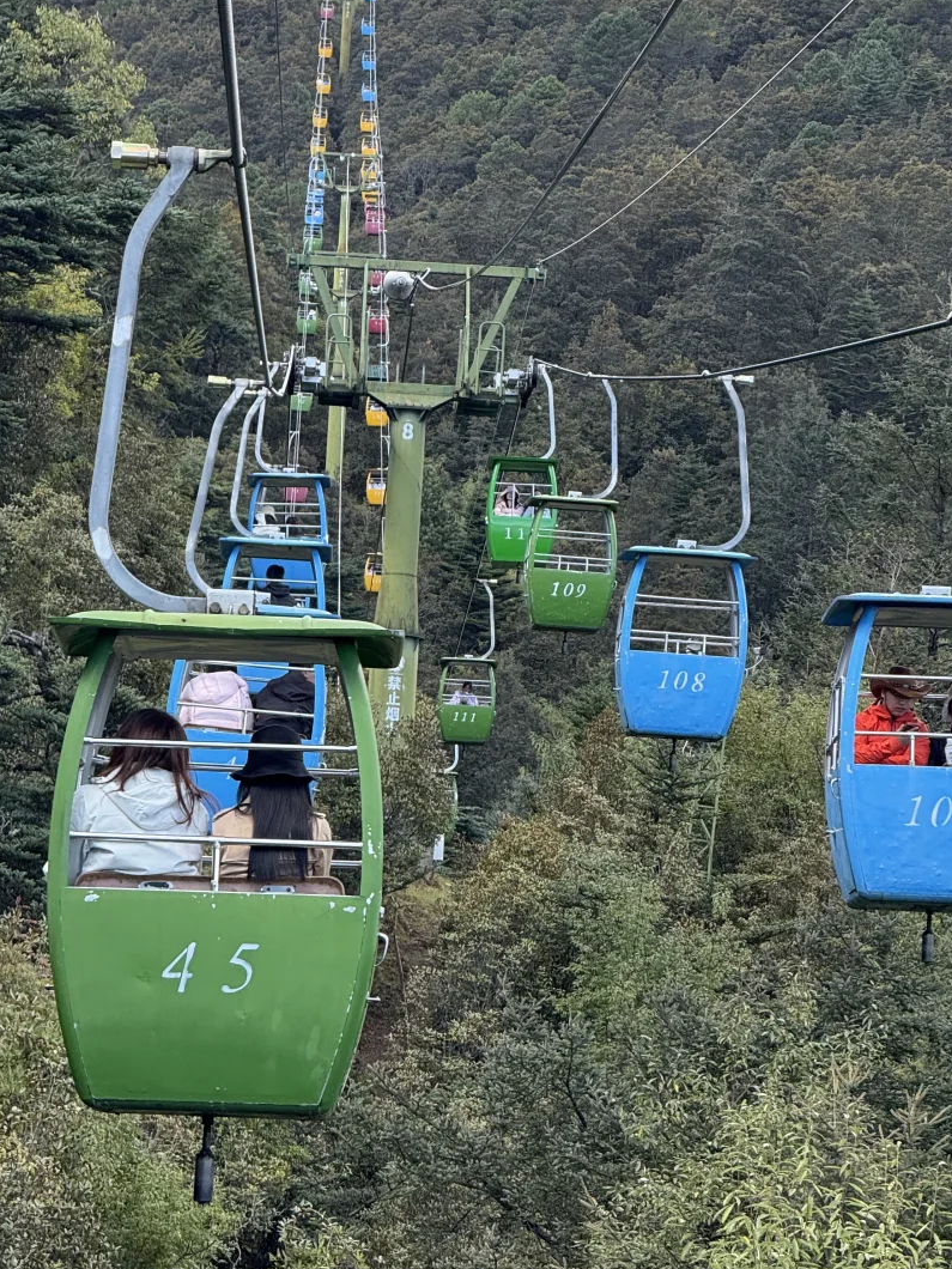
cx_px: 491
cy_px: 463
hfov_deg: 9.1
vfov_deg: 12.1
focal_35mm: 163
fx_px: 5977
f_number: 2.8
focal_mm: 15.66
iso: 64
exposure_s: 1/314
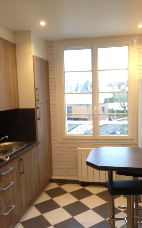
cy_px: 115
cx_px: 83
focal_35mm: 36
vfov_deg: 54.0
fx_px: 223
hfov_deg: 35.3
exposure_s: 1/20
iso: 125
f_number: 2.4
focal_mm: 4.12
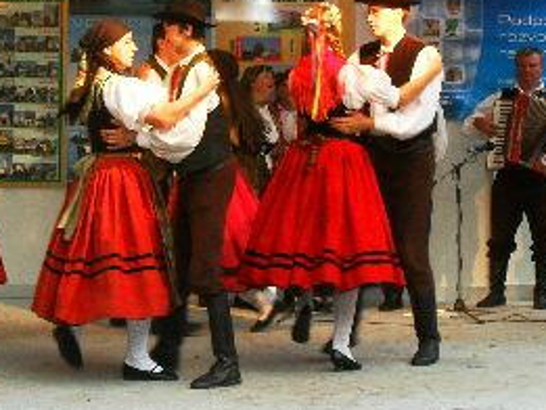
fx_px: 1720
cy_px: 127
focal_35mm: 109
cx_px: 195
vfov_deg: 13.6
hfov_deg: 18.0
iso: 160
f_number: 4.3
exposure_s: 1/60
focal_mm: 10.1
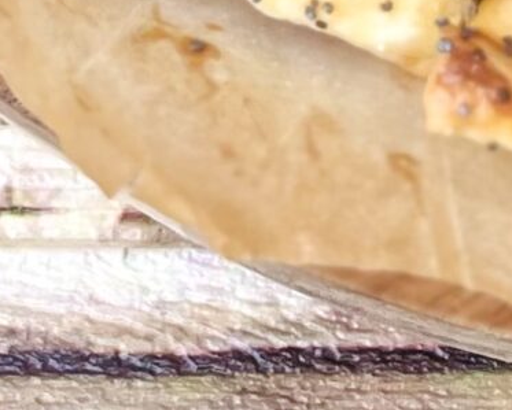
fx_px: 2639
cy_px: -873
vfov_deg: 7.6
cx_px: 582
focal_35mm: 174
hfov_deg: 10.9
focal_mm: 5.1
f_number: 1.6
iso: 125
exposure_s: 1/96
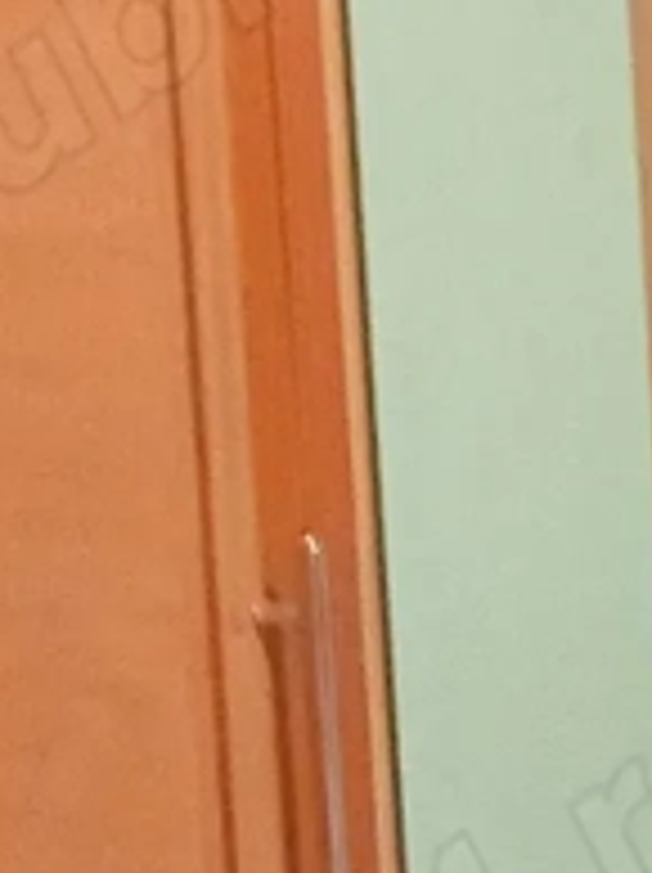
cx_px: 1880
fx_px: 4505
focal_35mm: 179
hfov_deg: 7.4
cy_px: 158
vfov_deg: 11.0
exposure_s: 1/20
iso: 787
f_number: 1.8
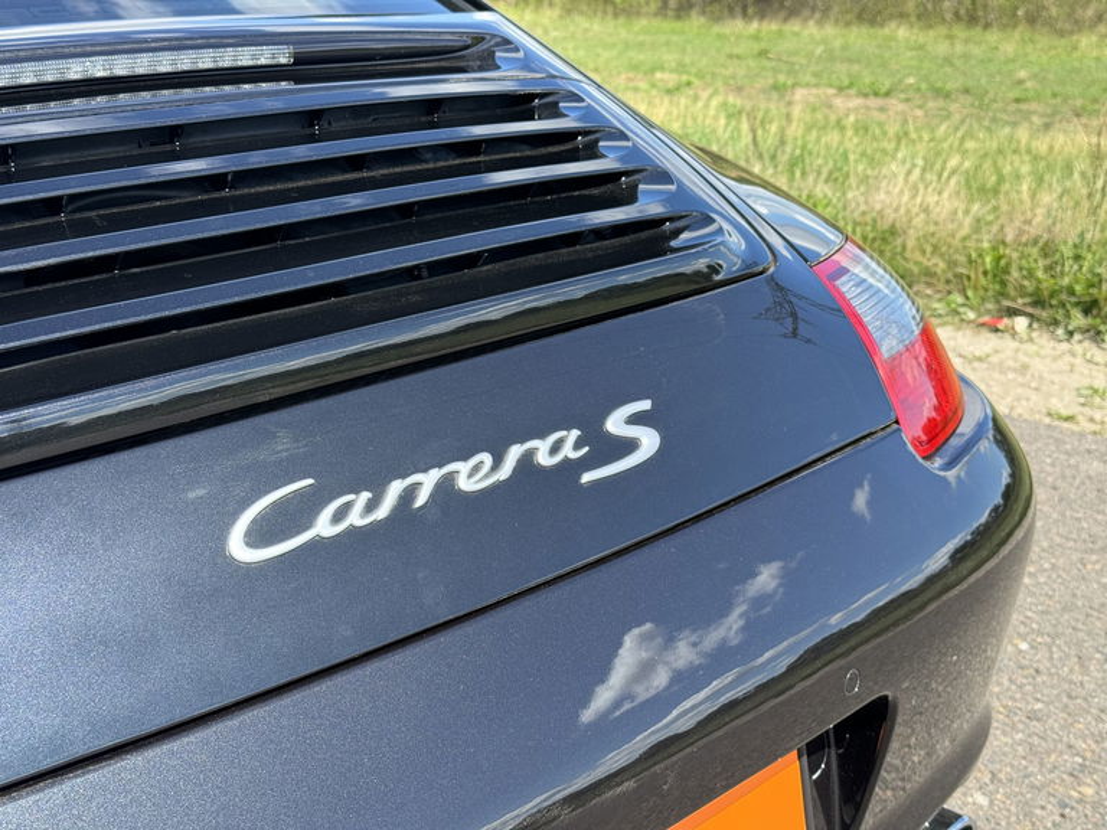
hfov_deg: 39.7
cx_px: 554
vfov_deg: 30.3
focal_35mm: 48
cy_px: 415
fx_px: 1535
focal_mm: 6.76
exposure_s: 1/1114
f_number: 1.78
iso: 64
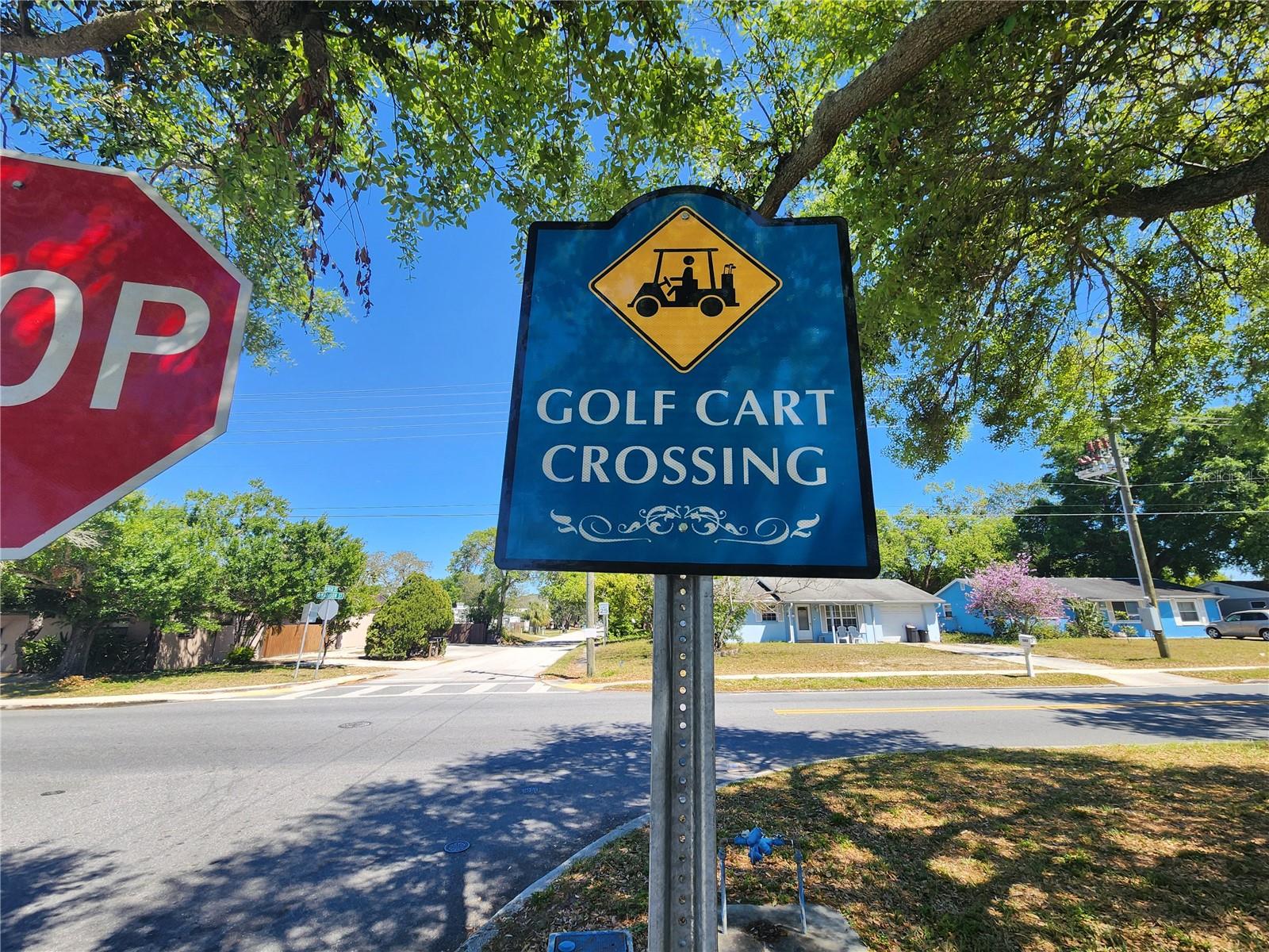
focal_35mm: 13
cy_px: 476
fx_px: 477
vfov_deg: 89.9
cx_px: 634
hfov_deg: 106.2
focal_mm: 2.2
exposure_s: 1/750
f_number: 2.2
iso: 50
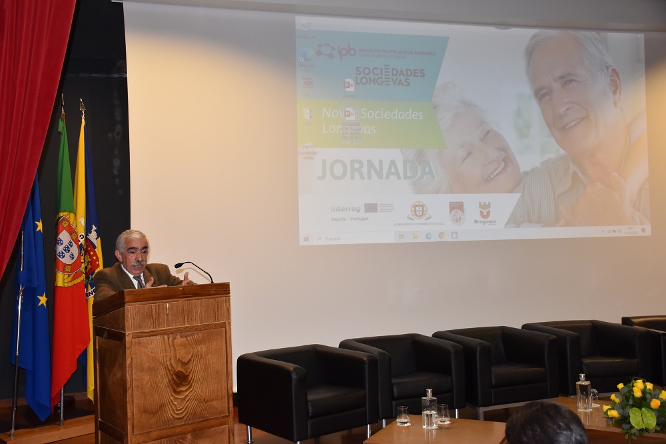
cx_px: 333
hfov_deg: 53.1
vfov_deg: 36.8
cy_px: 222
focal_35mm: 36
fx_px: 666
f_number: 4.5
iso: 800
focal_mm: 24
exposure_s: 1/80
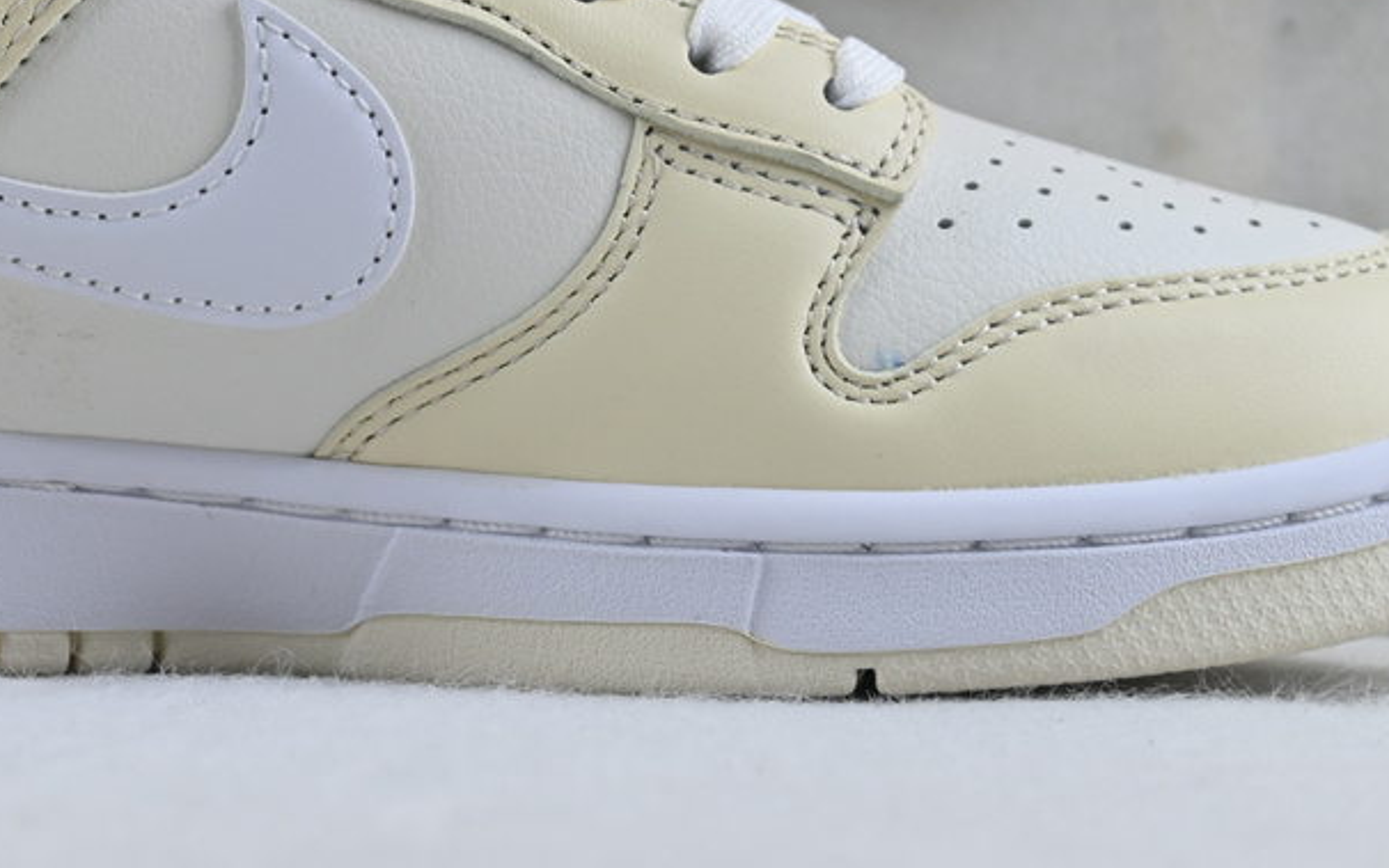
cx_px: 442
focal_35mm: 112
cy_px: 190
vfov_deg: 11.7
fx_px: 4241
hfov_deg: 18.5
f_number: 5.3
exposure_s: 1/50
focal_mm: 37
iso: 100
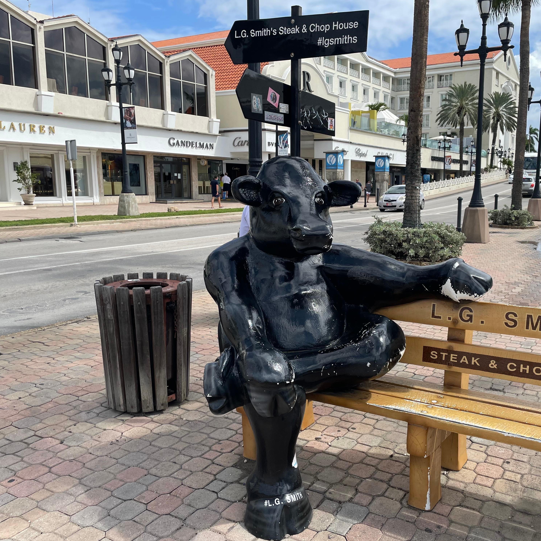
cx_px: 339
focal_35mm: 31
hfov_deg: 52.0
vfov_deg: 52.5
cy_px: 273
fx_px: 548
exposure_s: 1/3610
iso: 32
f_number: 1.6
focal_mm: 4.2
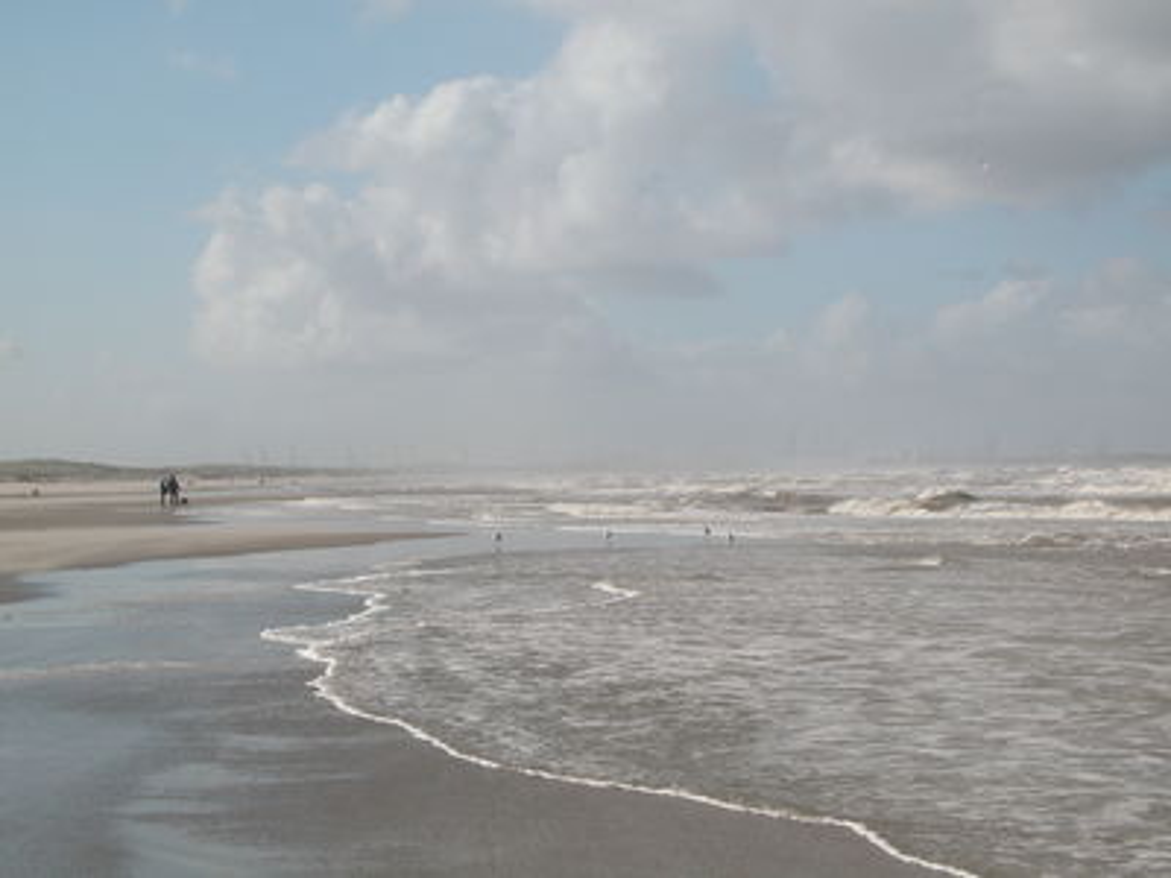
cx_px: 586
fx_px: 3112
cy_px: 439
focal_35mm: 92
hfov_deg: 21.3
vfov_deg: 16.1
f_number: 6.4
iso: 100
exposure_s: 1/689
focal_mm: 23.7
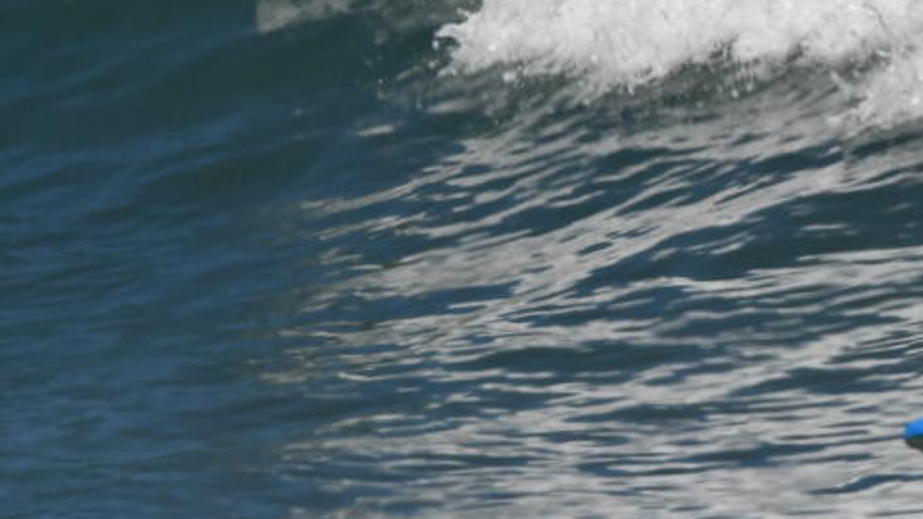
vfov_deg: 0.5
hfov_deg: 0.8
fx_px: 62944
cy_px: -13
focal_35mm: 2572
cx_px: 982
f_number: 7.1
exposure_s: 1/1600
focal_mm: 500
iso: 200
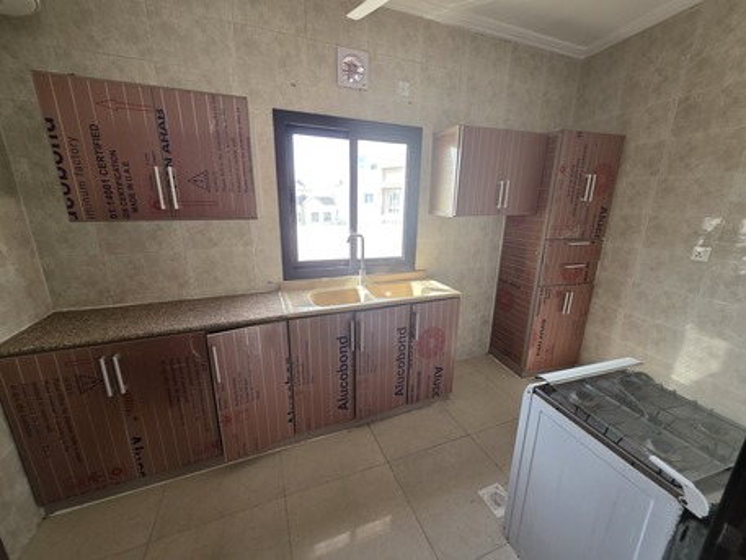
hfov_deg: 106.2
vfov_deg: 89.9
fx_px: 280
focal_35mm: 13
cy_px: 280
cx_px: 373
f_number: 1.9
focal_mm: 2.2
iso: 160
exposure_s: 1/100
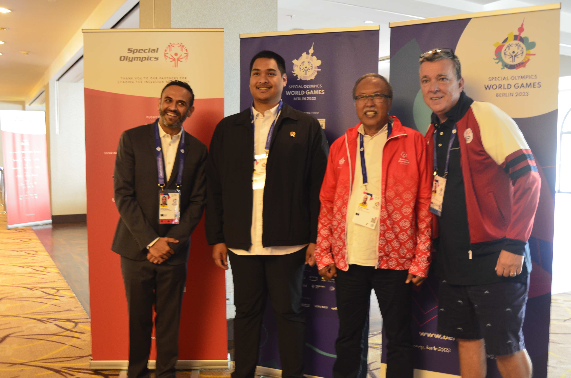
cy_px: 189
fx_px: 546
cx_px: 286
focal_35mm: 34
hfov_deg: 55.2
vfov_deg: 38.2
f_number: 5
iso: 800
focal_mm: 23
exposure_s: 1/5
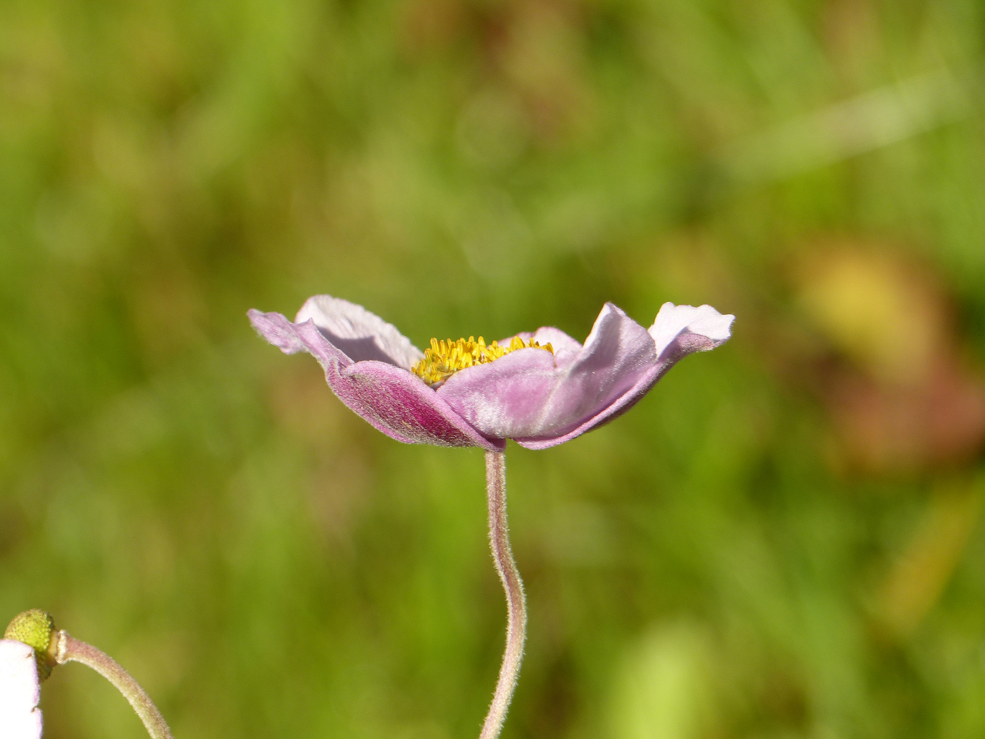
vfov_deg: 2.8
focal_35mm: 522
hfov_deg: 3.8
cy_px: 370
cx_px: 492
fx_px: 14854
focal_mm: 94
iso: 100
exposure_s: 1/640
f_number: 4
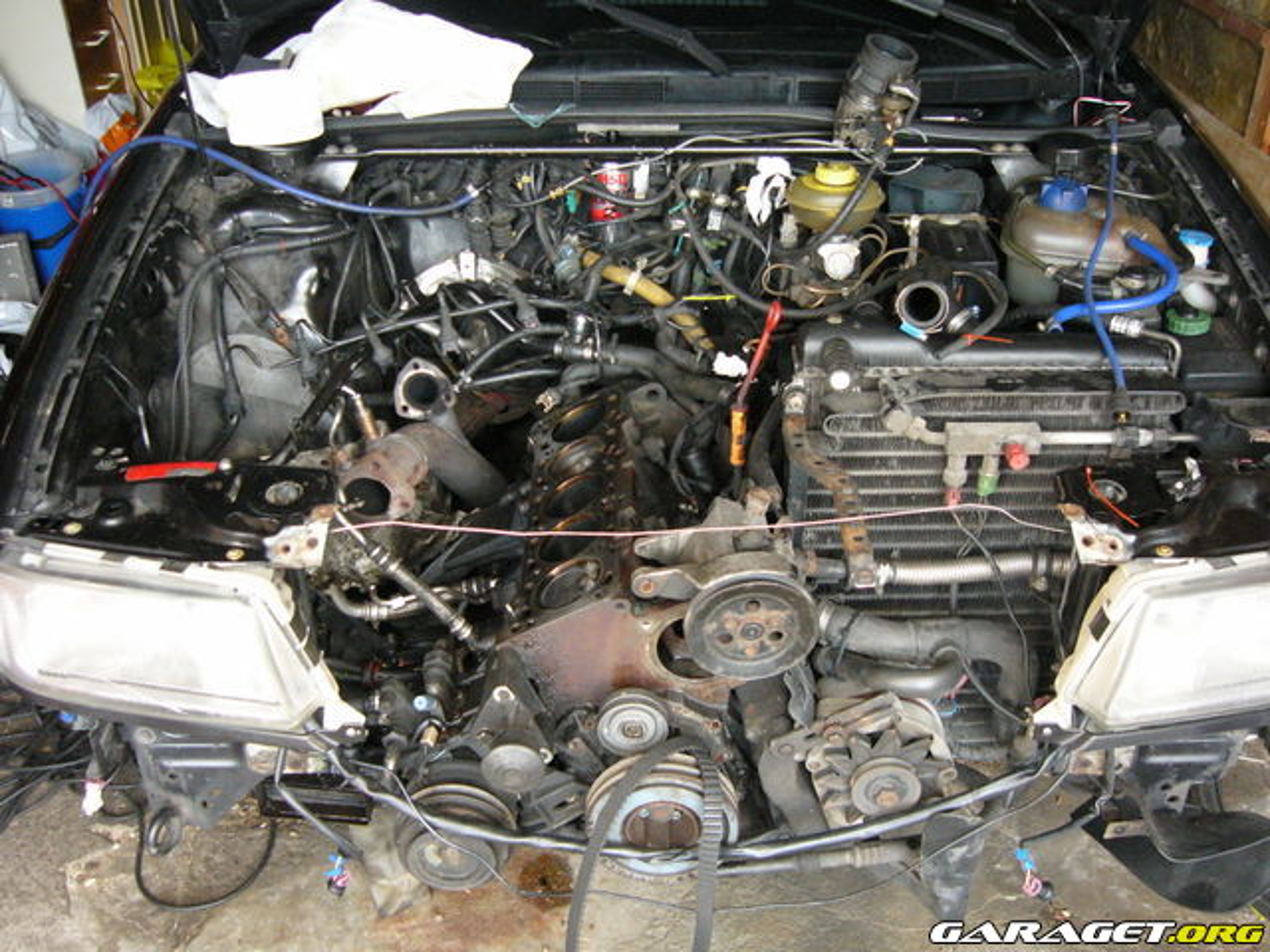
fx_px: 1284
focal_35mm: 35
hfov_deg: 52.6
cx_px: 635
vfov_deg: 40.7
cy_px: 476
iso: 400
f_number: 2.8
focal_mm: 5.8
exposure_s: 1/80
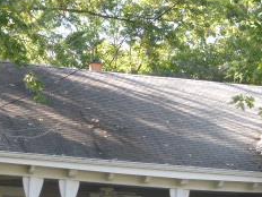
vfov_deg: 8.7
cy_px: 263
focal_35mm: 168
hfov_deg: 11.7
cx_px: 226
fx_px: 1272
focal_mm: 10.3
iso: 125
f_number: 4.7
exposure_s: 1/60
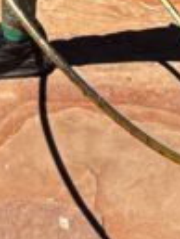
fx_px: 1322
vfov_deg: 8.7
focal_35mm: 191
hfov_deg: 7.8
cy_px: -458
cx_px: 161
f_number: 1.78
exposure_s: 1/7042
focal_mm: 6.86
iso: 80
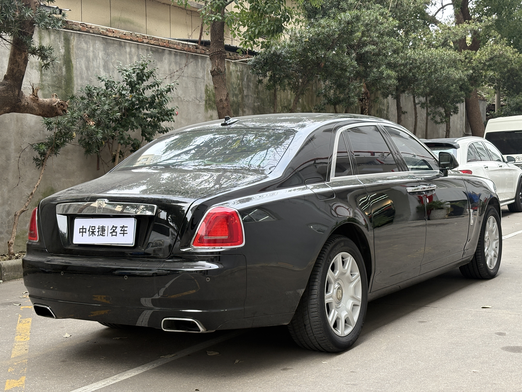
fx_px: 784
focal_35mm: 52
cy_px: 196
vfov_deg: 28.0
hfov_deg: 36.8
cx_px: 261
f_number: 1.6
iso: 80
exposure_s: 1/60
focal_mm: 5.96
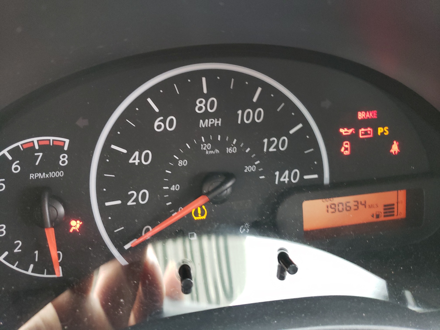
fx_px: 330
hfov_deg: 67.3
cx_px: 220
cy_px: 165
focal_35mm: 26
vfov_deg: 53.1
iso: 302
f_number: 1.5
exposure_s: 1/60.2
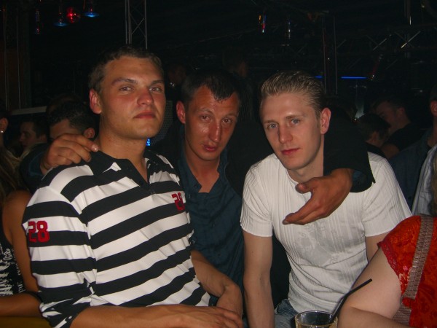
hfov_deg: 49.0
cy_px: 164
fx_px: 480
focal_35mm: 38
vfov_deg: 37.7
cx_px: 218
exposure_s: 1/60
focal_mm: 7.9
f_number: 2.8
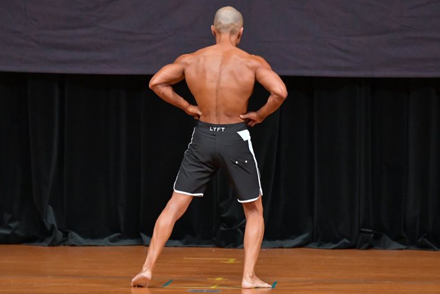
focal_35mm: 327
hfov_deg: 6.3
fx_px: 3996
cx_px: 228
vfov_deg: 4.2
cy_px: 152
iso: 5000
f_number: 5.6
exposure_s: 1/400
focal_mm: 190
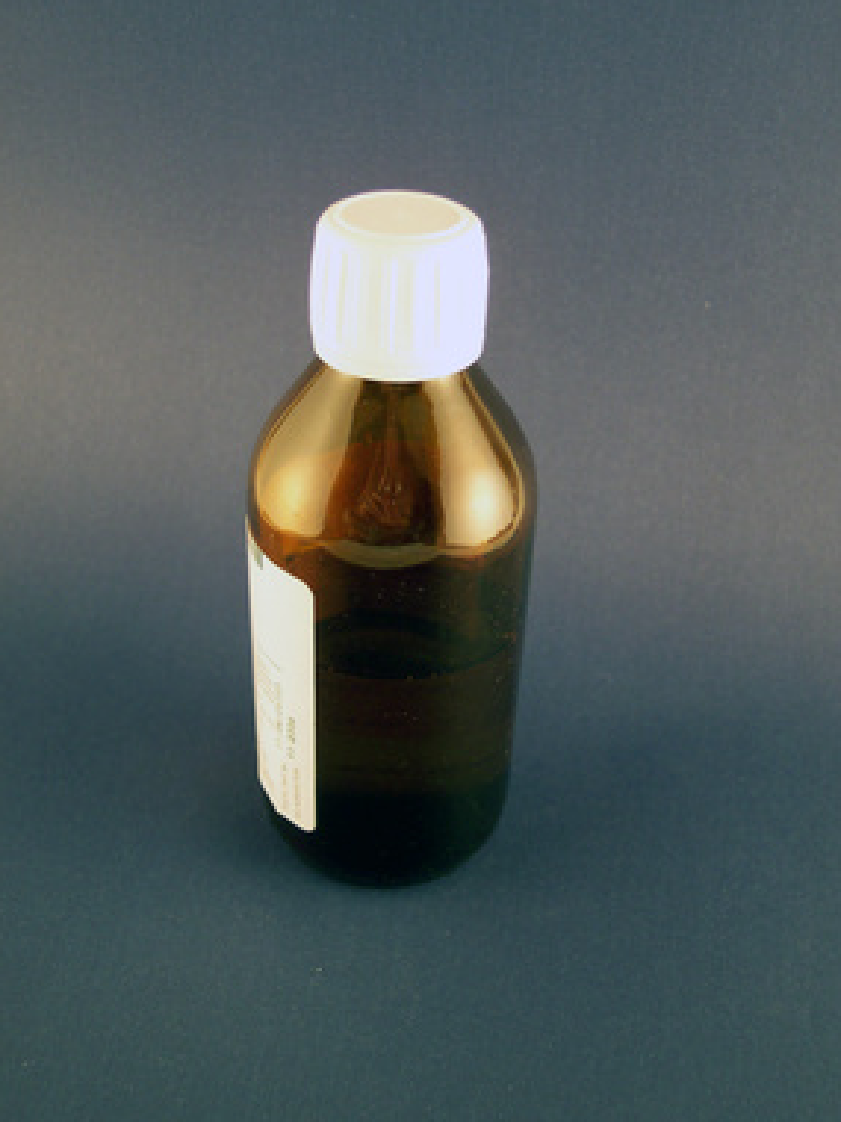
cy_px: 561
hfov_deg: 36.0
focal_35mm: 40
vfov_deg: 46.8
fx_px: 1296
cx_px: 440
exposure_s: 1/60
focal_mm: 8
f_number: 2.8
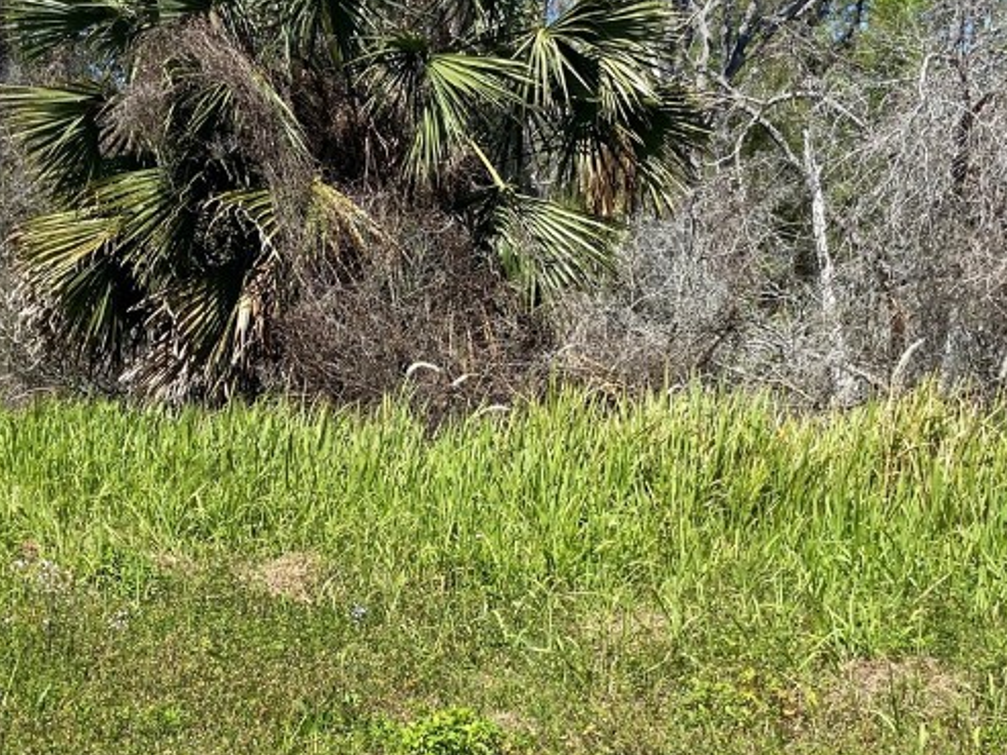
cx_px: 476
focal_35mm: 54
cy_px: 516
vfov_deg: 26.9
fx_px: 1571
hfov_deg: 35.5
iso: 32
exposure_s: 1/1927
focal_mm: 4.25
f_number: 1.8
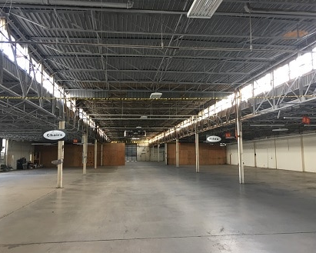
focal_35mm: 31
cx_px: 157
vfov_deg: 47.1
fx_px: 290
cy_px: 125
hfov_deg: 57.2
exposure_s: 1/30
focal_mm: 4.15
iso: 50
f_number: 2.2
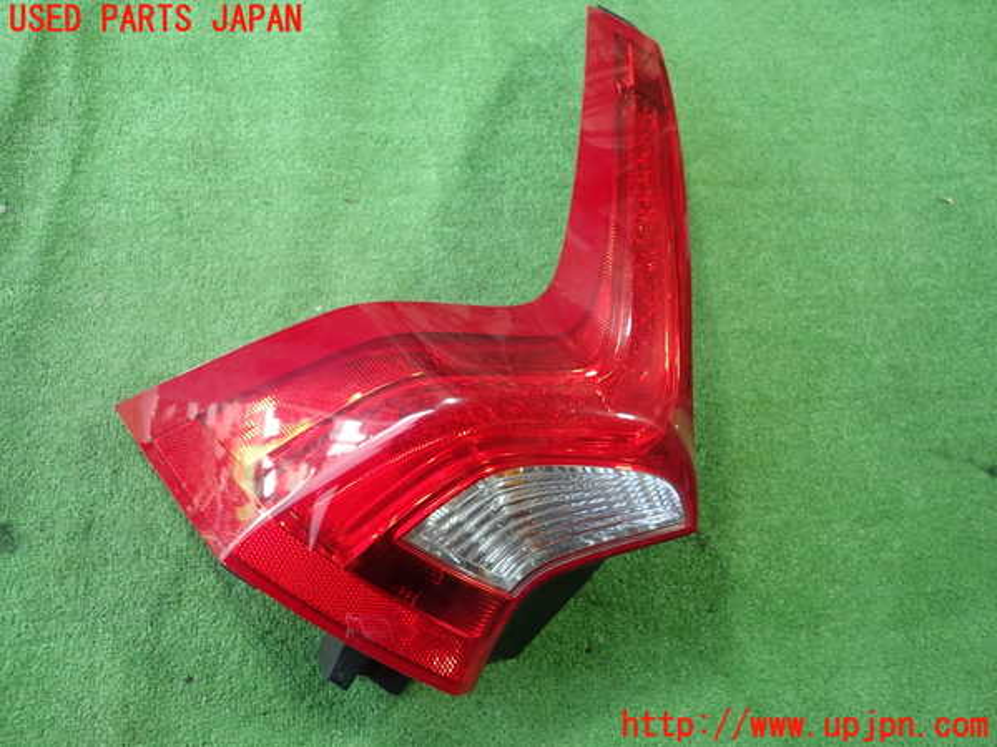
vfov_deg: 54.9
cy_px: 374
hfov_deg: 69.4
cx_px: 498
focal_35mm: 25
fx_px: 720
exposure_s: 1/50
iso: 200
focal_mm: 4.5
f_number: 2
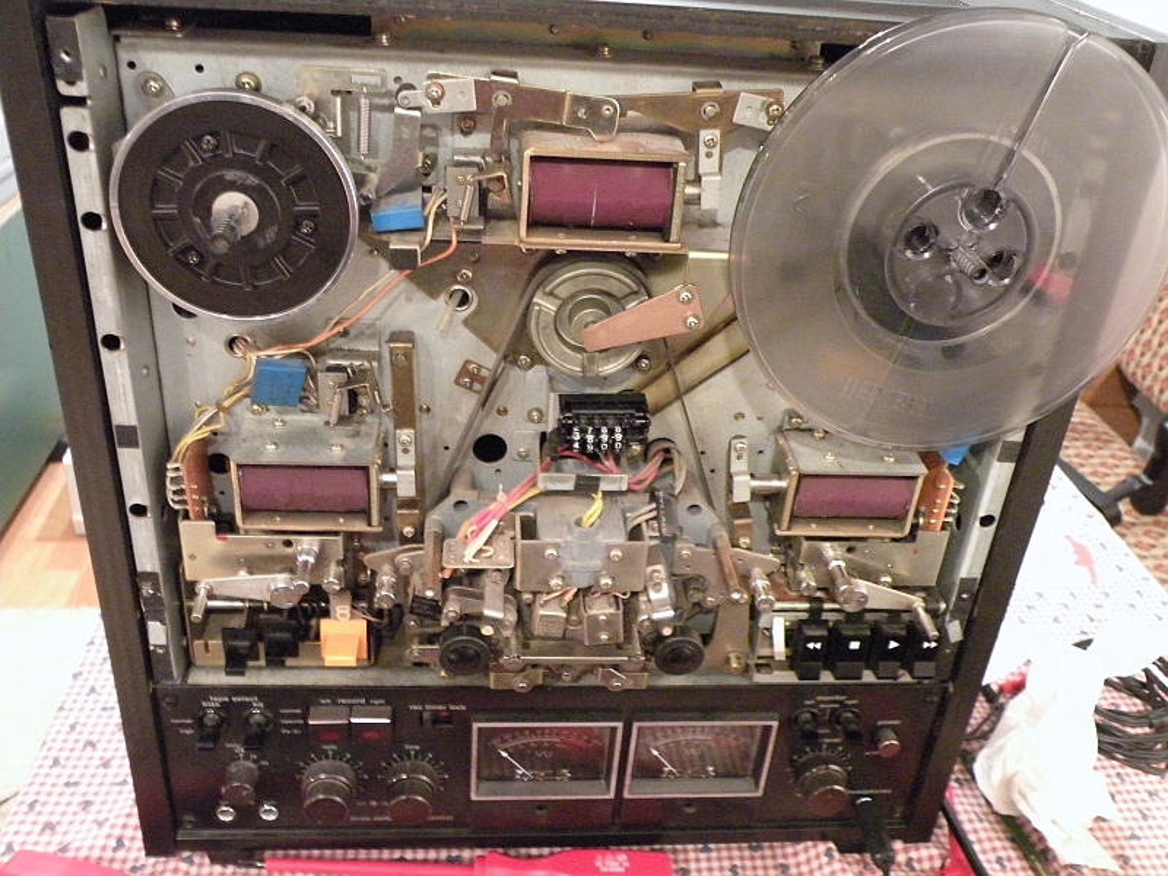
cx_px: 584
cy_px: 438
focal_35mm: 33
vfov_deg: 42.9
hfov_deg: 55.4
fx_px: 1113
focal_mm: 5.8
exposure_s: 1/5.1
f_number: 3.2
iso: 800
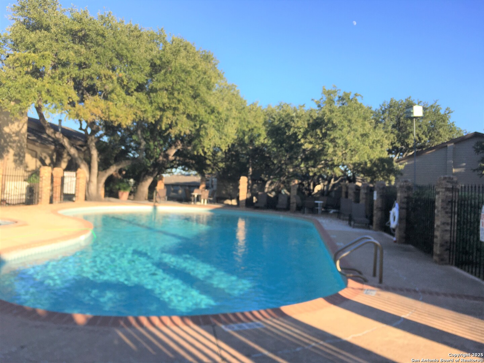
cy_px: 182
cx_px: 242
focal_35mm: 29
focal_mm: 4.15
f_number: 2.2
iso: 25
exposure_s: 1/810
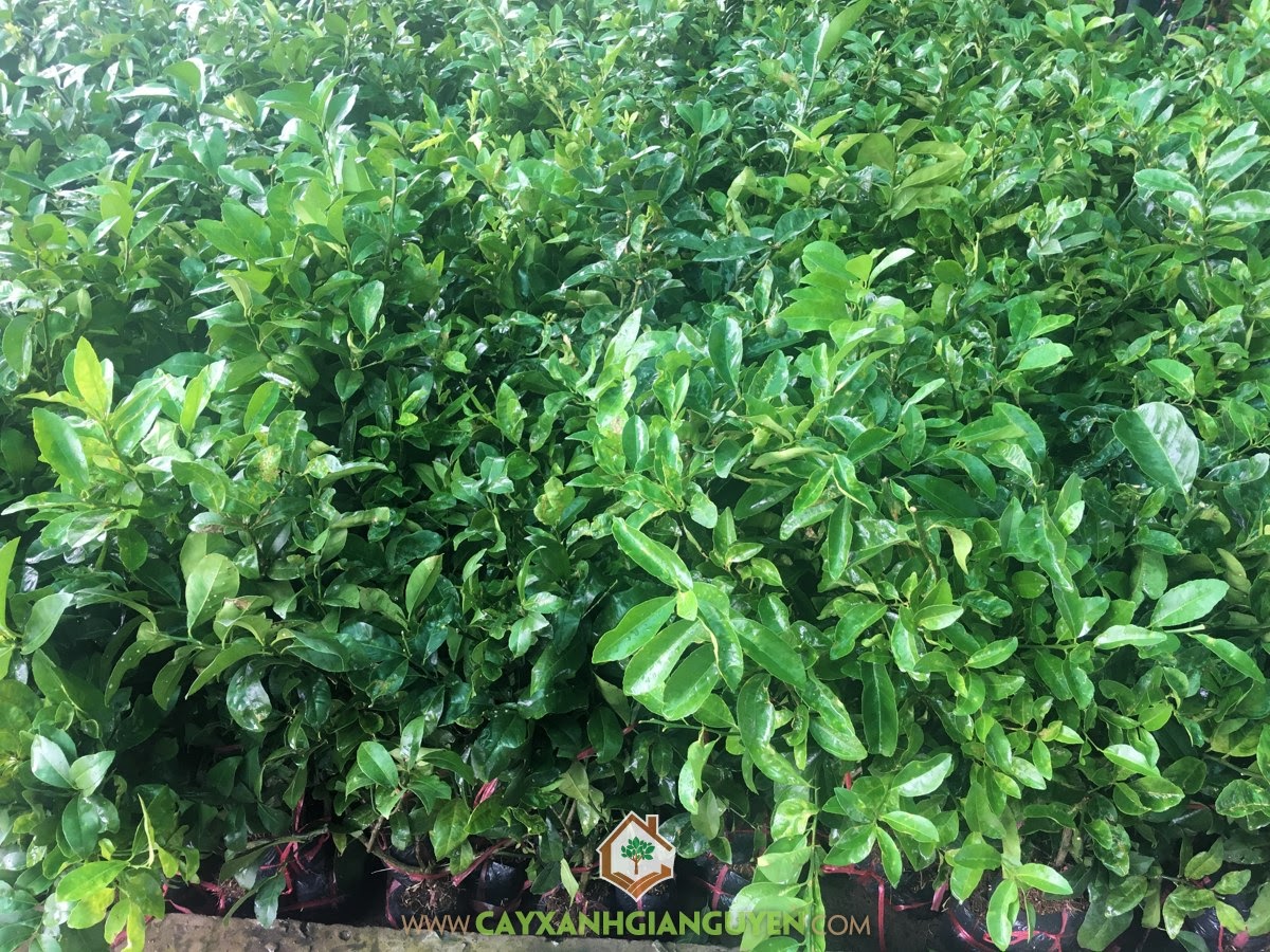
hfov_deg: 61.7
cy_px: 476
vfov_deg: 48.2
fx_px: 1064
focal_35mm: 29
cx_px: 635
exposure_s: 1/33
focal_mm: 4.15
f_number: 2.2
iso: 25
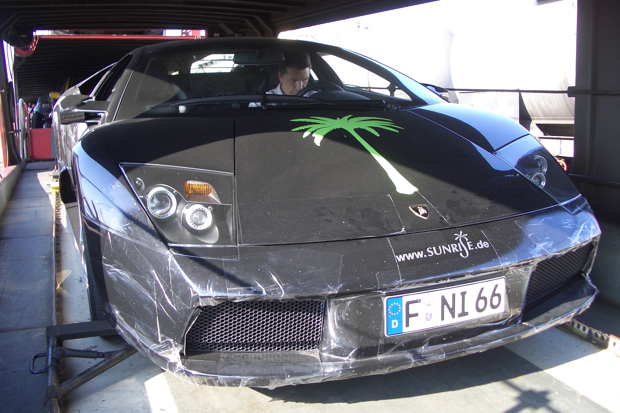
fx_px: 637
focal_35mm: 37
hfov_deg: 51.9
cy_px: 213
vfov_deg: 35.9
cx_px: 312
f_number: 2.6
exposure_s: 1/125
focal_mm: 5.8
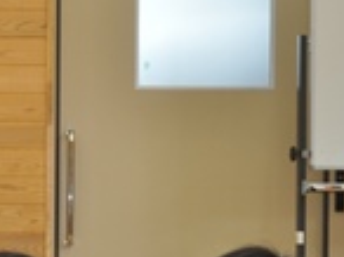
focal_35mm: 199
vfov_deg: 7.4
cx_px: -170
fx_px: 1979
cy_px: 236
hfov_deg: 9.7
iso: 800
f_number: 5.3
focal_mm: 45
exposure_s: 1/60
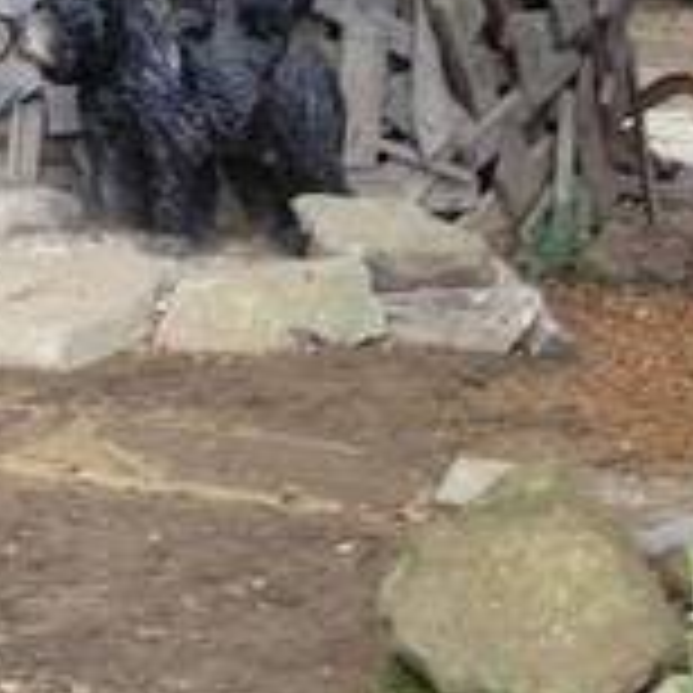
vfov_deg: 9.4
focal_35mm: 163
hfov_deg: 10.6
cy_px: -1062
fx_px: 3692
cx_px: -108
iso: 64
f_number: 2.4
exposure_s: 1/24
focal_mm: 4.28
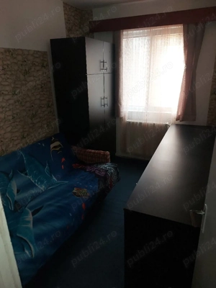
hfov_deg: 56.8
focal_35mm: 24
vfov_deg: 71.6
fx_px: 200
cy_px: 144
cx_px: 108
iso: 100
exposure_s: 1/50
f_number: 1.8
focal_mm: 5.23
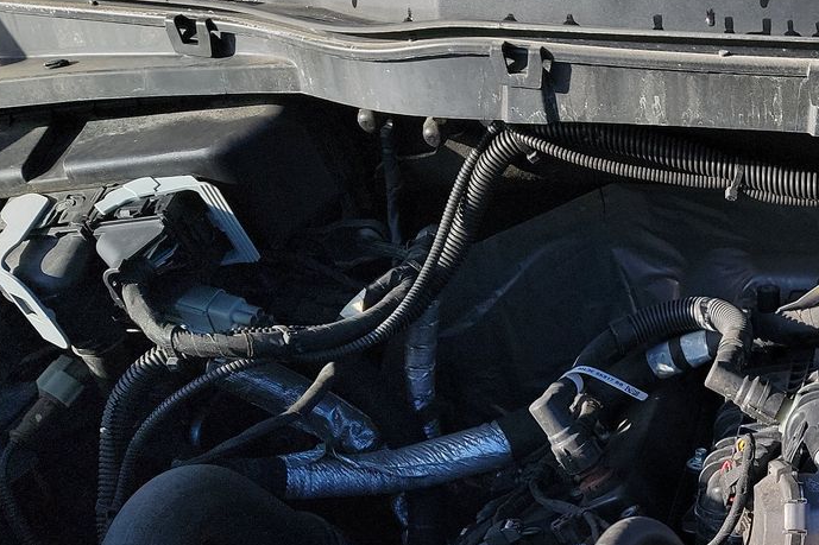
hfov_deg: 31.4
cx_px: 857
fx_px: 1319
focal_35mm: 58
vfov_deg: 21.8
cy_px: 639
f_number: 1.8
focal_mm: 6.7
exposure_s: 1/353
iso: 50
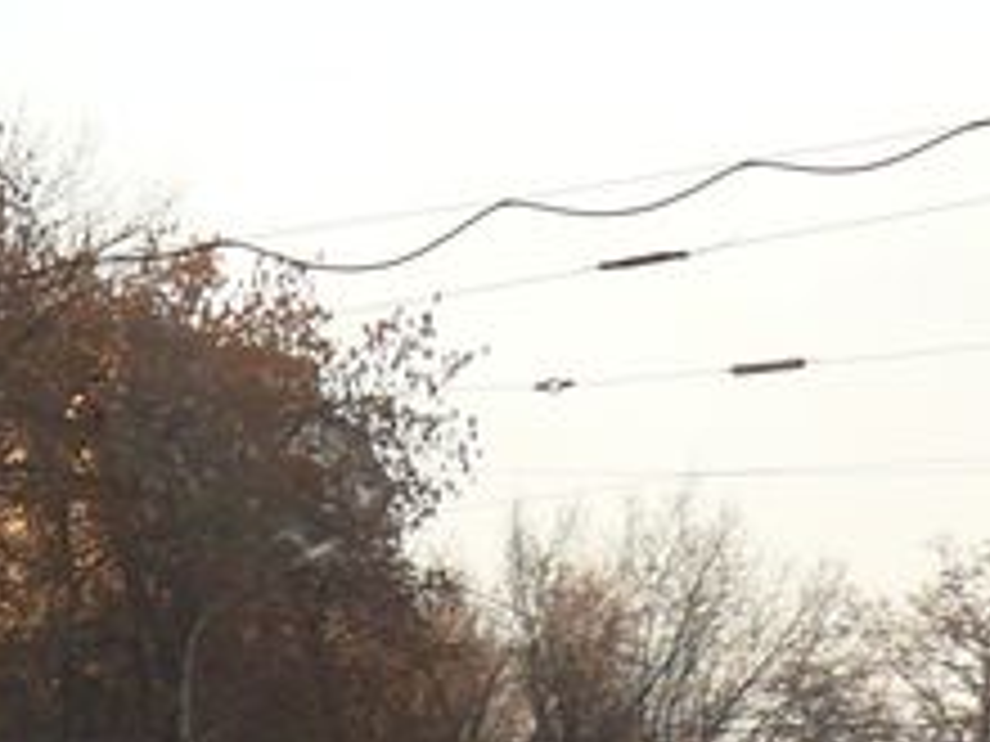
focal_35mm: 214
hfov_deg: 9.0
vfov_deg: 6.9
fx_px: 6120
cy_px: 391
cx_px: -549
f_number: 3.6
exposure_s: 1/125
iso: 100
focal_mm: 7.6
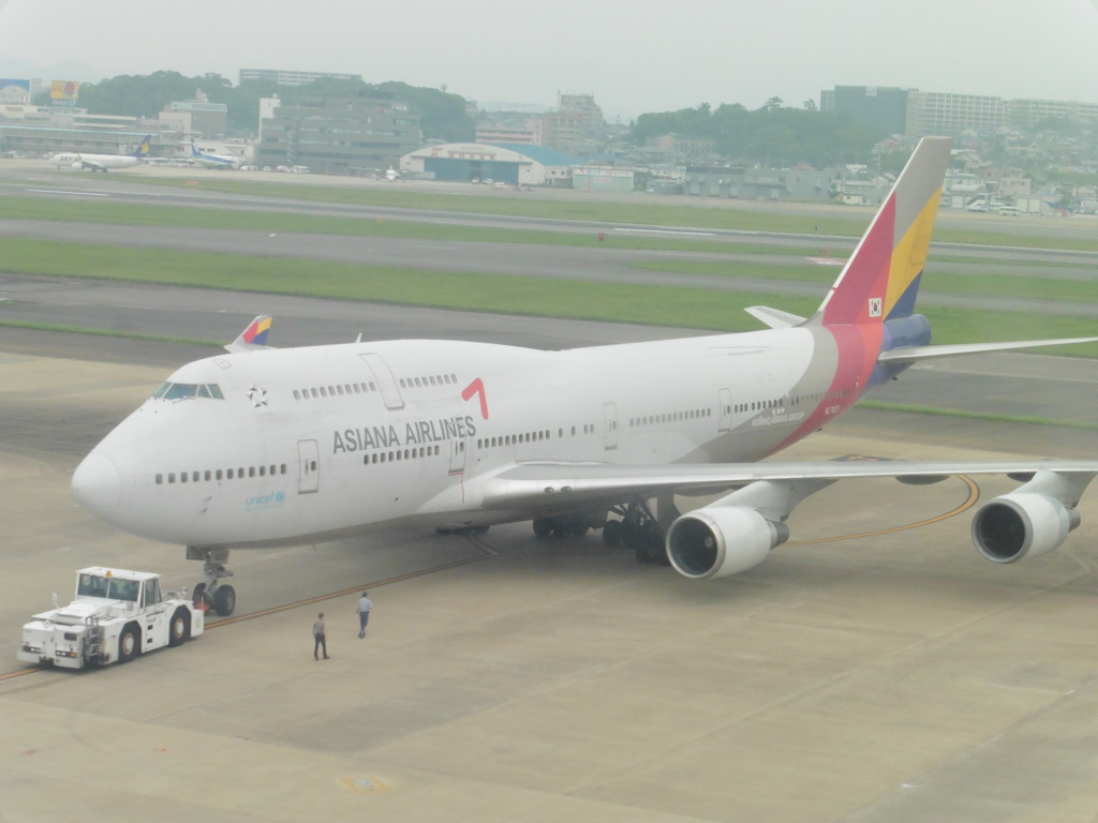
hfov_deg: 21.8
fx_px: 2855
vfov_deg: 16.4
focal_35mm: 90
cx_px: 549
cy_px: 412
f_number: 6.3
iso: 400
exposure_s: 1/800
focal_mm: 16.1
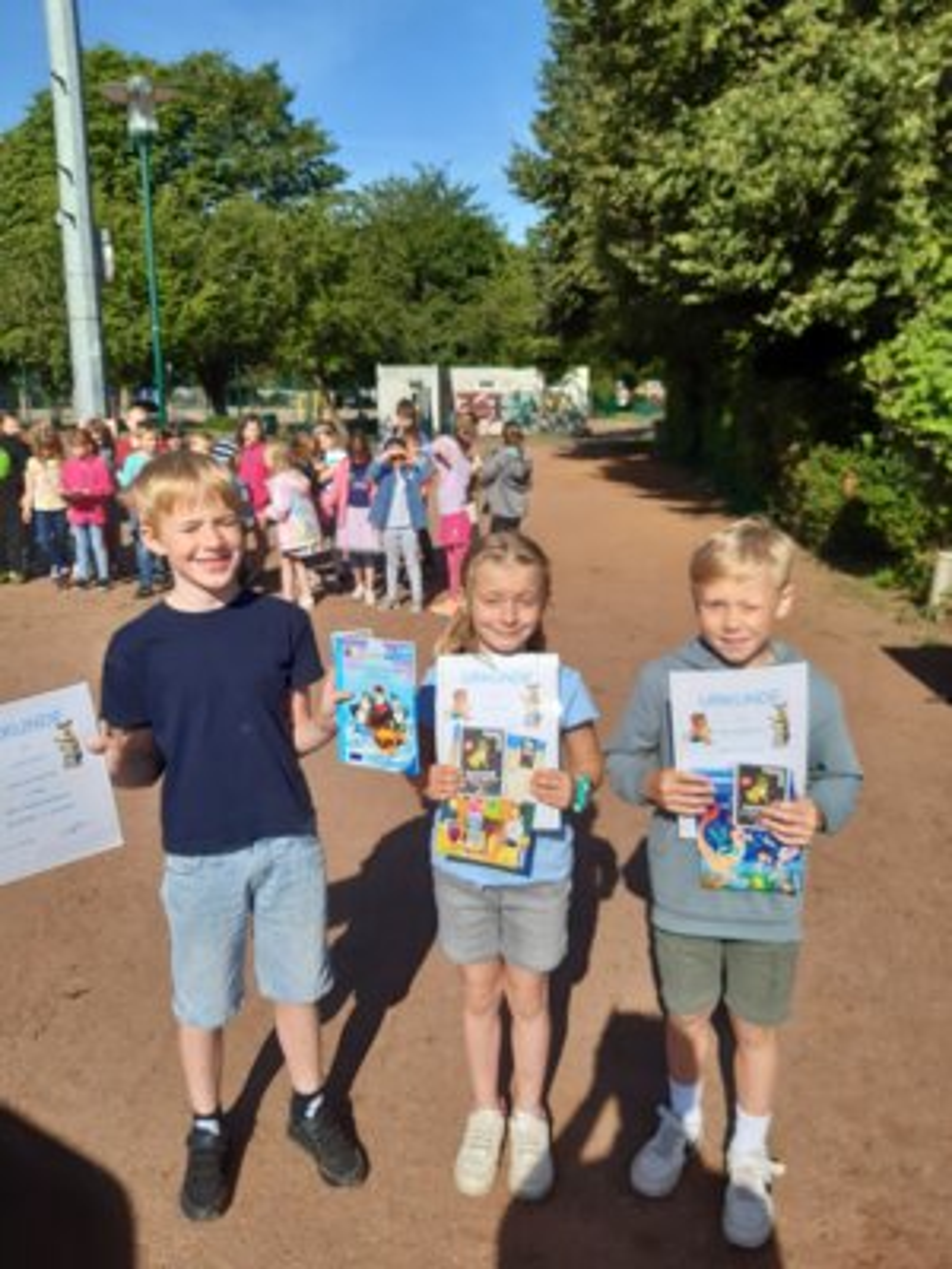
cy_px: 634
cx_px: 476
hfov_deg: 53.1
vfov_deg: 67.3
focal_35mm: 26
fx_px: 953
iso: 40
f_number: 1.7
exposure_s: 1/4566
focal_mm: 3.92
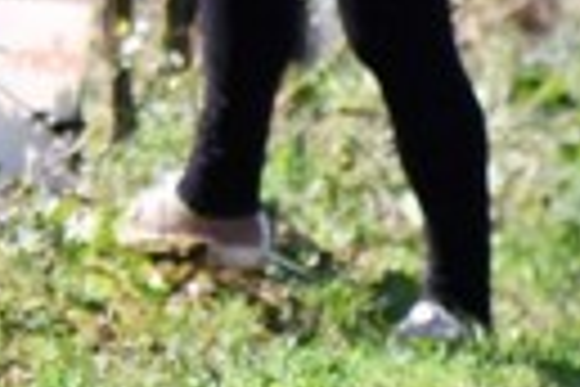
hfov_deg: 1.2
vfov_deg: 0.8
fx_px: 26839
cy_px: -79
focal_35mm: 1666
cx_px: -647
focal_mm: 140
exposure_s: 1/1000
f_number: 5.6
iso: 560
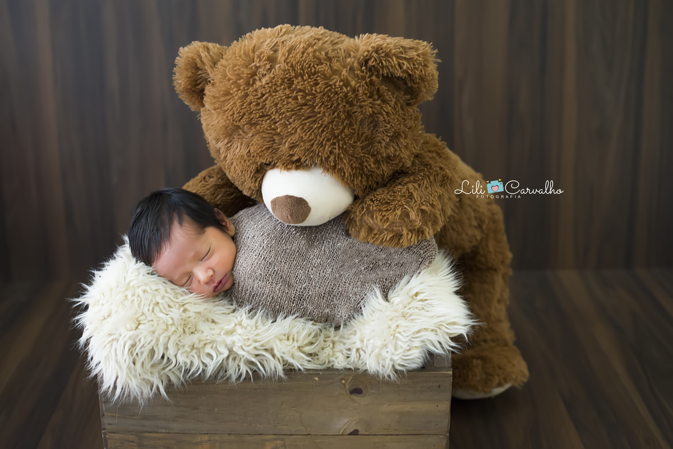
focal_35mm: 50
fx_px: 935
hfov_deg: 39.6
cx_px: 336
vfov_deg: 27.0
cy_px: 224
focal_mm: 50
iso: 2000
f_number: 3.5
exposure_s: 1/125
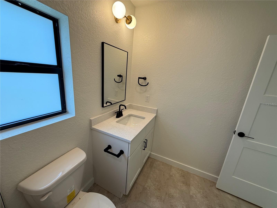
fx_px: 112
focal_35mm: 14
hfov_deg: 102.1
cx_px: 138
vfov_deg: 85.7
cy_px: 104
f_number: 2.2
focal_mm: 2.22
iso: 125
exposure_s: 1/120
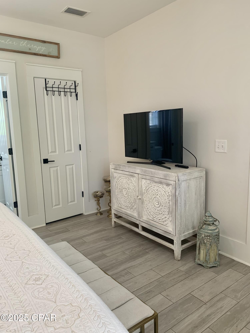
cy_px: 166
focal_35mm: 26
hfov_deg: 53.1
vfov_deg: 67.3
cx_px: 125
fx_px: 250
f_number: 1.8
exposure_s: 1/60
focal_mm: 4.25
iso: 100
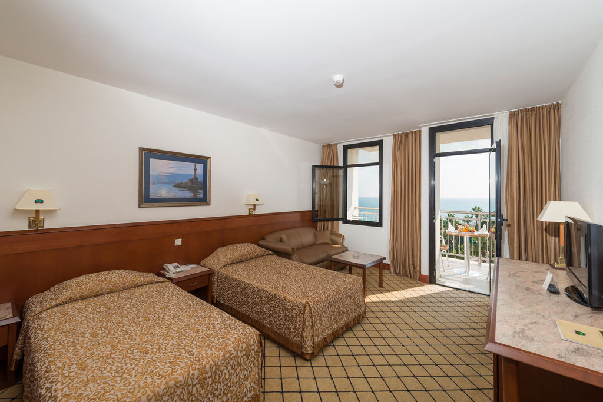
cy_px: 201
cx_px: 302
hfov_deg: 104.2
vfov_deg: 81.2
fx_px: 235
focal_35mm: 14
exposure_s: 1/250
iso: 100
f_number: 8
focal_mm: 14
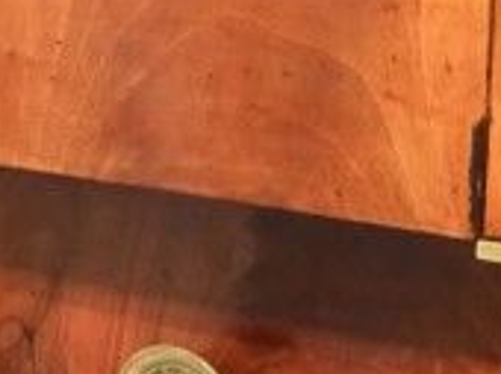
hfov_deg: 13.5
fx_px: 2110
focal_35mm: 146
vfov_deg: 10.1
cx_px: 165
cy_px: 327
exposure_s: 1/17
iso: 200
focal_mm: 3.3
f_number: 2.4
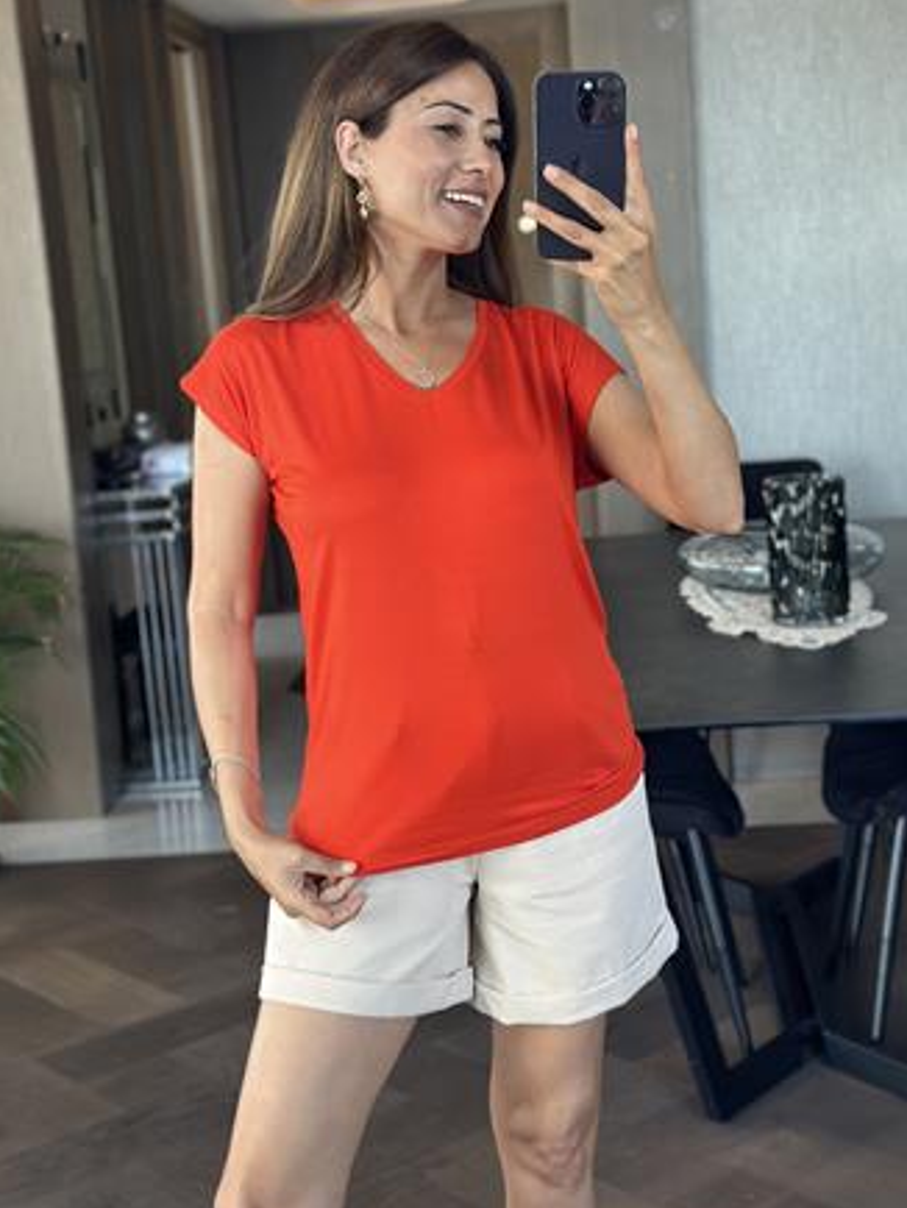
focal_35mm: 56
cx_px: 459
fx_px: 1954
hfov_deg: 26.1
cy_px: 559
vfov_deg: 34.3
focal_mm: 6.86
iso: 125
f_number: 1.78
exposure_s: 1/67
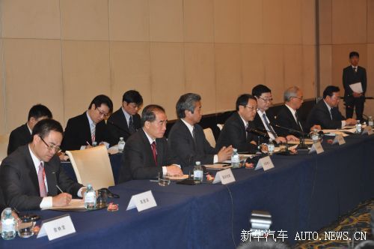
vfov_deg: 20.1
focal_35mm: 68
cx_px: 187
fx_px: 700
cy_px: 124
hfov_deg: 29.9
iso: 800
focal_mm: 45
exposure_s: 1/60
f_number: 4.8
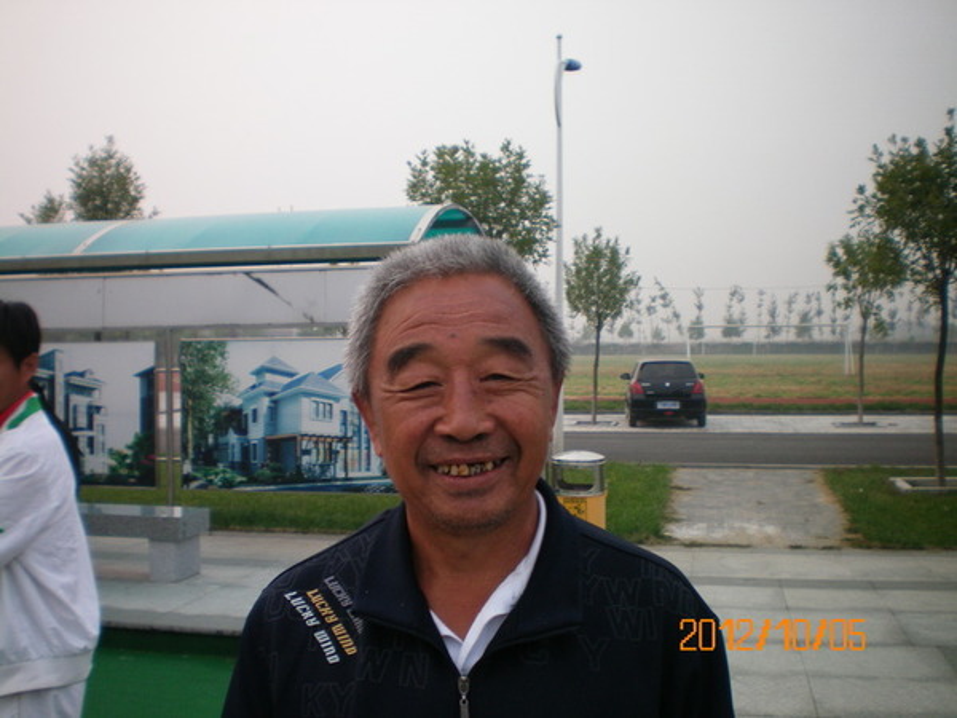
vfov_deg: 37.7
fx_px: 1051
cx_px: 478
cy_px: 359
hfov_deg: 49.0
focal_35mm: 38
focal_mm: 6.3
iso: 64
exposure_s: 1/160
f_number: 3.1
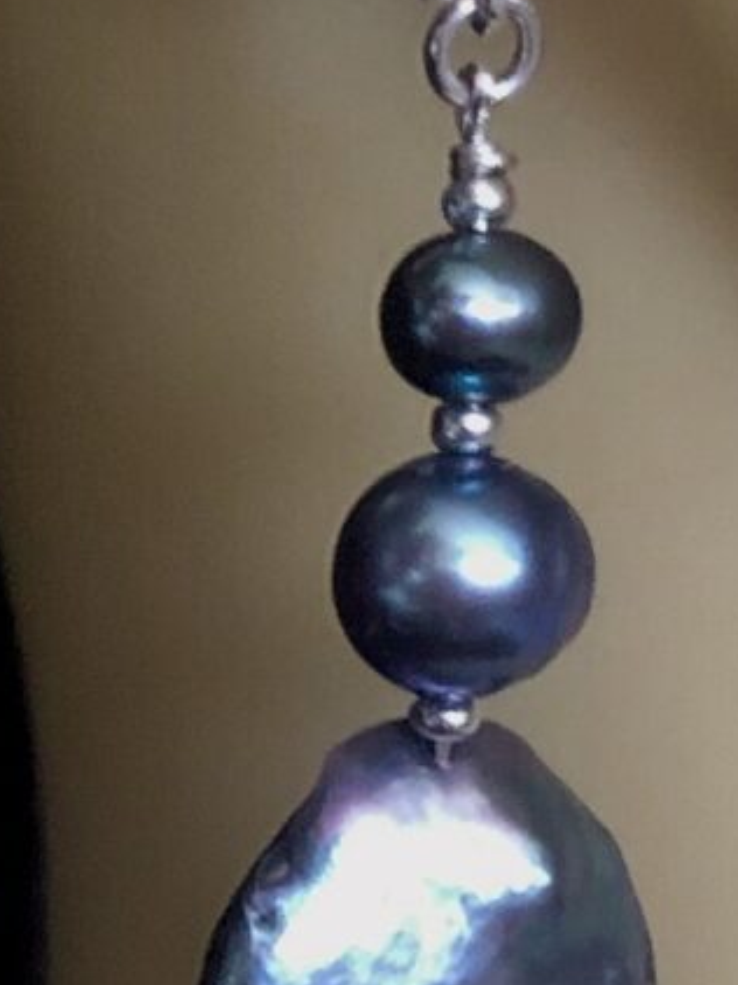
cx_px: 5
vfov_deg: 11.4
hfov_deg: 8.7
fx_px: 4837
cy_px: 1120
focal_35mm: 170
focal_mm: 3.99
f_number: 1.8
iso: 100
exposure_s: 1/8
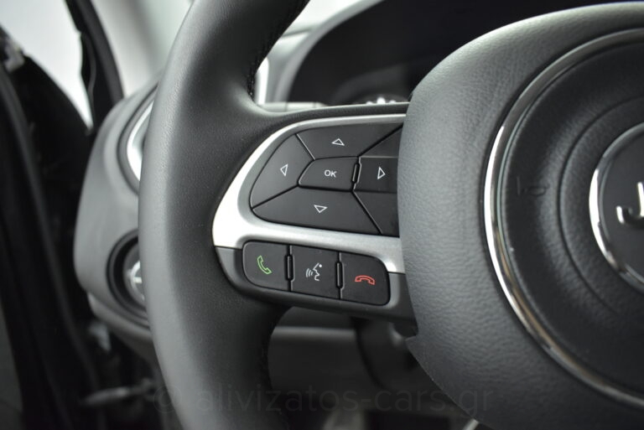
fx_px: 483
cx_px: 322
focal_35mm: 27
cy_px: 215
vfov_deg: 48.0
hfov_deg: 67.4
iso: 1600
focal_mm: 18
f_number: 3.5
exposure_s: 1/40
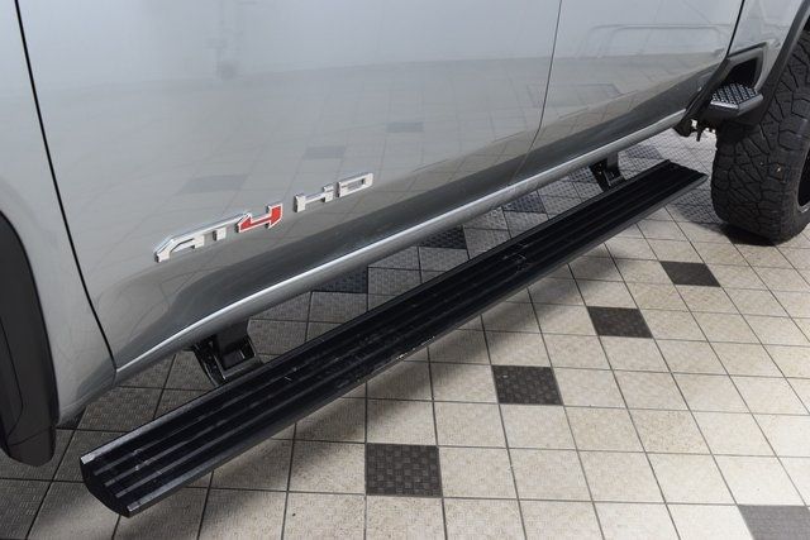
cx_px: 405
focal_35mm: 36
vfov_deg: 36.9
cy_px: 270
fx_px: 810
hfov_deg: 53.1
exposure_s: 1/15
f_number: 6.3
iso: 1100
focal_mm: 24
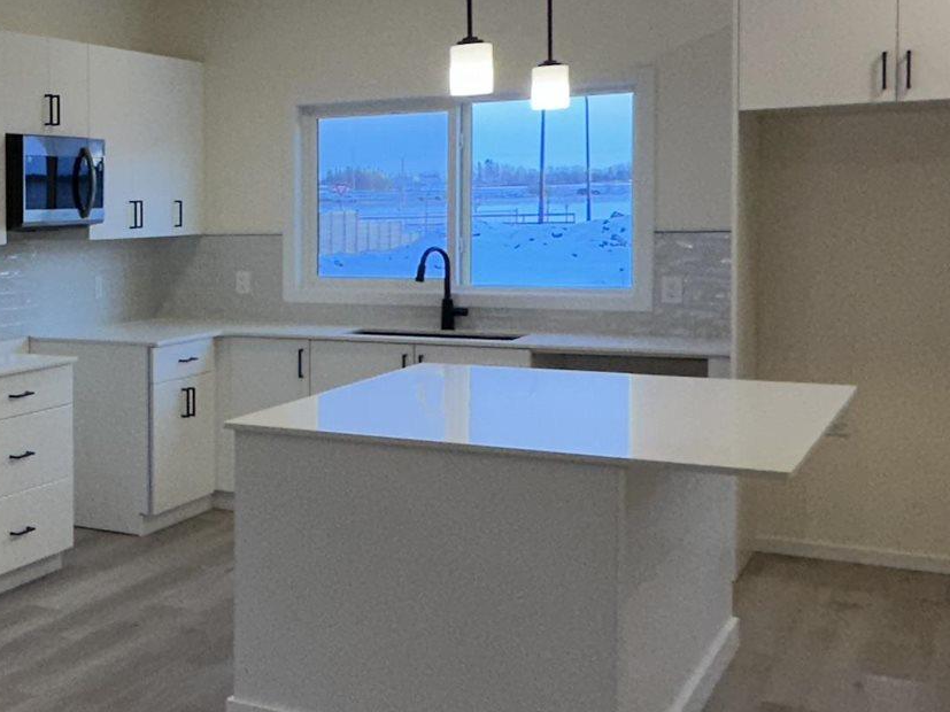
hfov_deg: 28.6
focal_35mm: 52
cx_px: -346
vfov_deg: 27.9
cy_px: 271
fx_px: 1427
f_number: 2.2
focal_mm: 2.22
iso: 125
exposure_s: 1/120
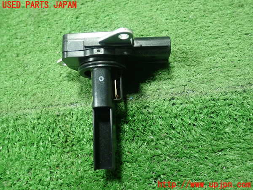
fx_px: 219
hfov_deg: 60.0
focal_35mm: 30
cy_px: 95
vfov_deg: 46.8
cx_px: 126
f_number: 2.3
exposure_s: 1/125
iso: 640
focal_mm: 5.5
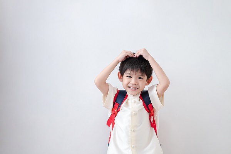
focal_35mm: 53
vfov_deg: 25.5
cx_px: 116
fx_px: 340
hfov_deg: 37.5
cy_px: 77
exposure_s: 1/250
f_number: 2
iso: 320
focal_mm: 35
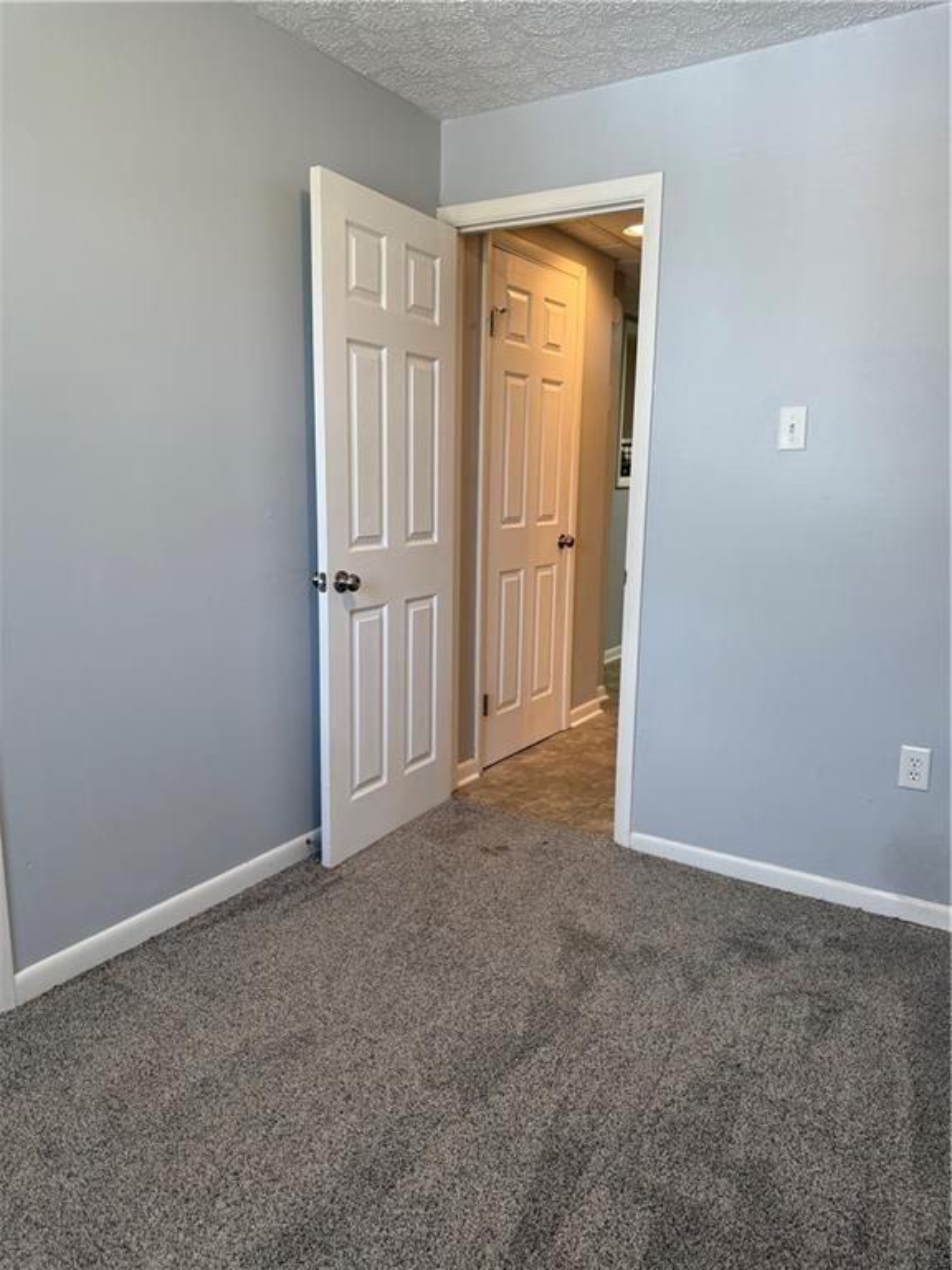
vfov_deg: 71.6
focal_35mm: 24
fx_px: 880
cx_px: 476
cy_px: 635
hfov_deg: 56.8
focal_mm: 6.76
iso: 160
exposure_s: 1/120
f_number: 1.78
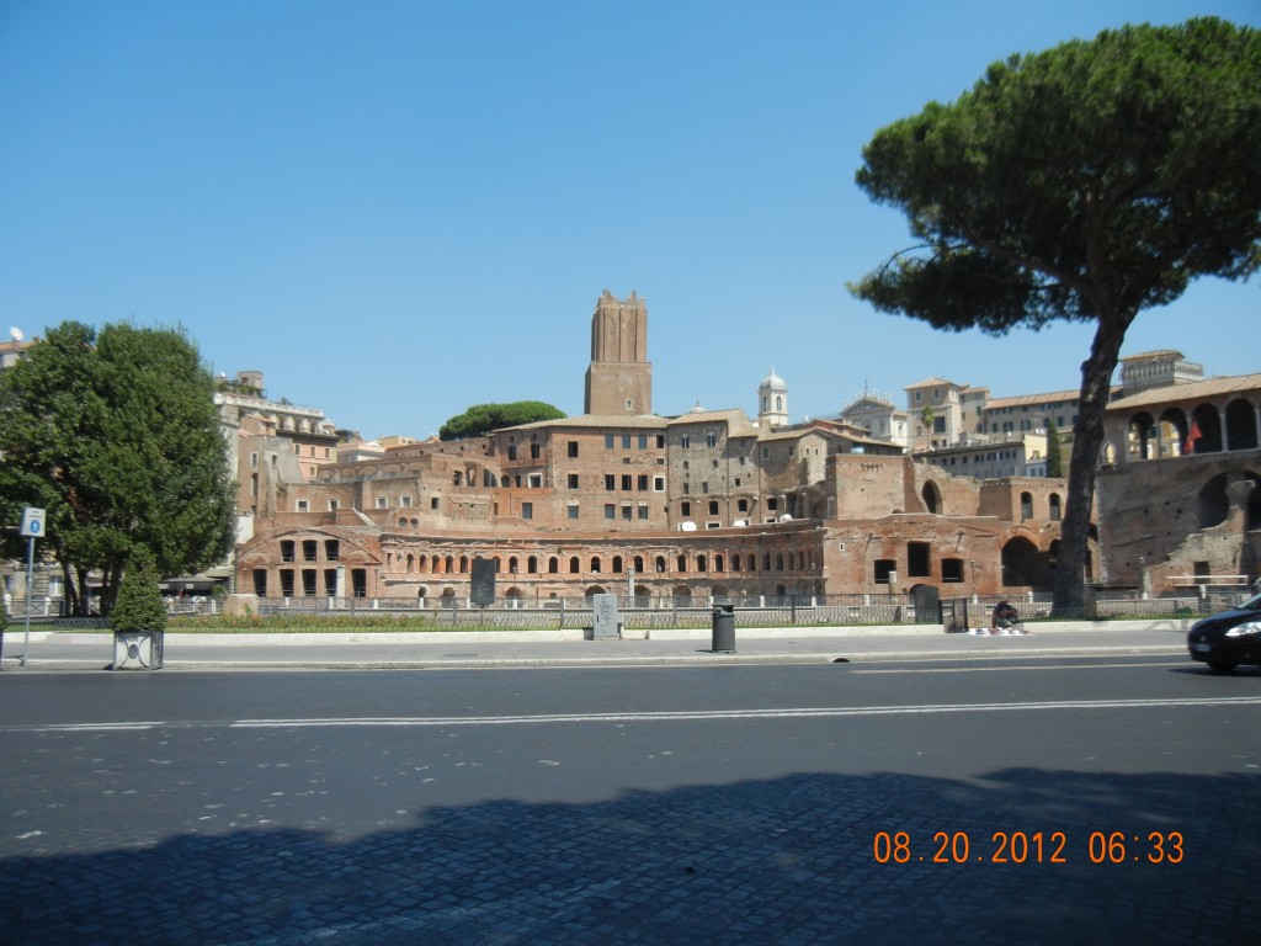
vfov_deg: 46.8
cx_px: 630
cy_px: 473
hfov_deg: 60.0
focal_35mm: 30
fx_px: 1093
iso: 160
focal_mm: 5.4
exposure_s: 1/347
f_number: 7
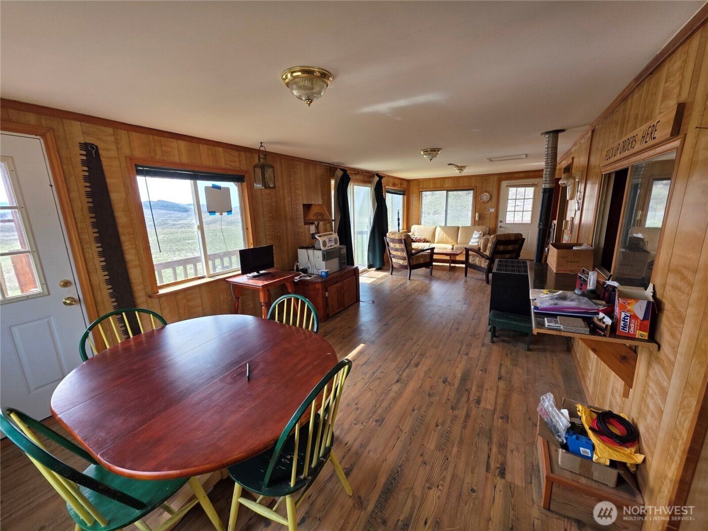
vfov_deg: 89.9
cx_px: 354
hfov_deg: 106.2
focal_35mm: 13
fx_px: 266
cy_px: 266
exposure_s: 1/120
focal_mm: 2.2
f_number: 1.9
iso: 32
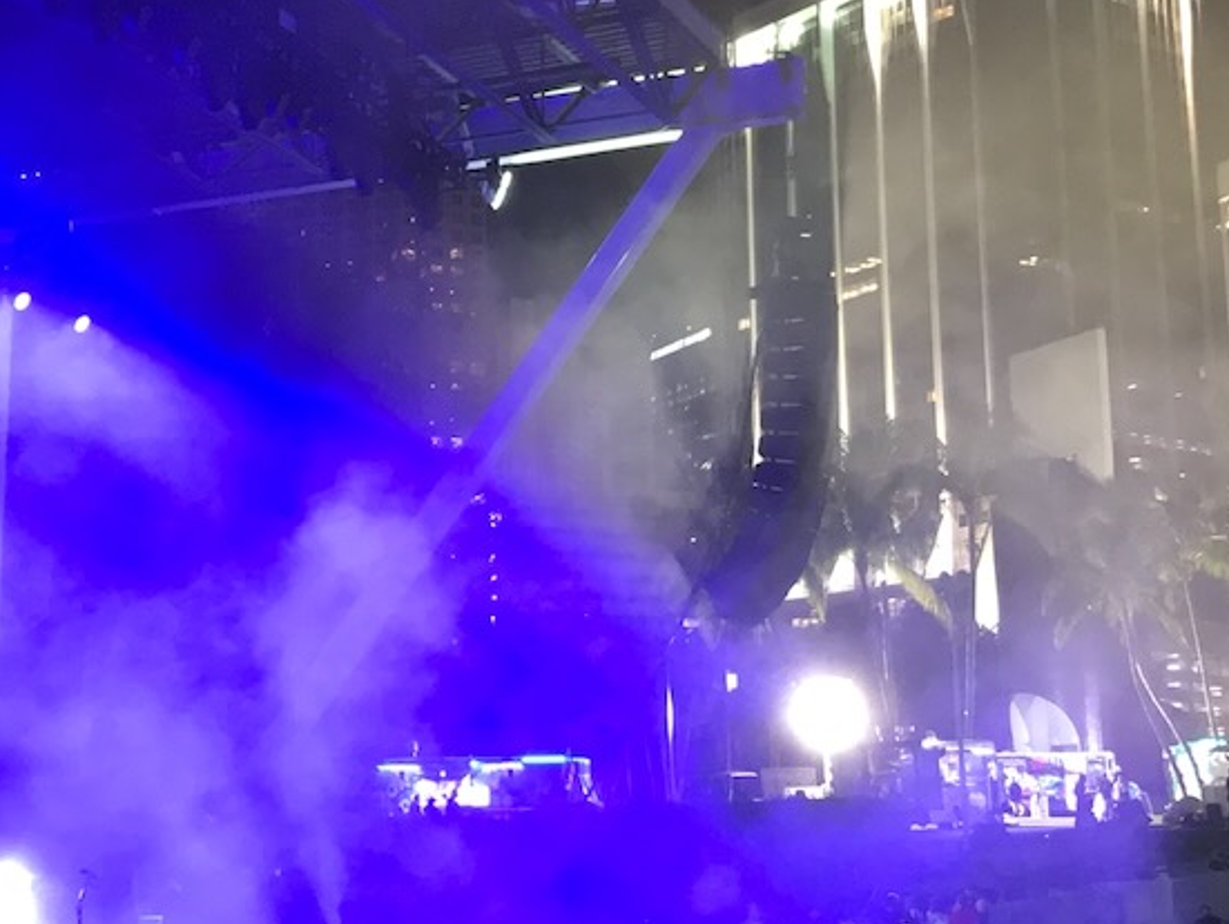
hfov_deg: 29.5
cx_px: 388
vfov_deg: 22.6
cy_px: 402
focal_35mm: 65
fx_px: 2309
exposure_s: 1/15
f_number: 1.8
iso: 200
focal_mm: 3.99
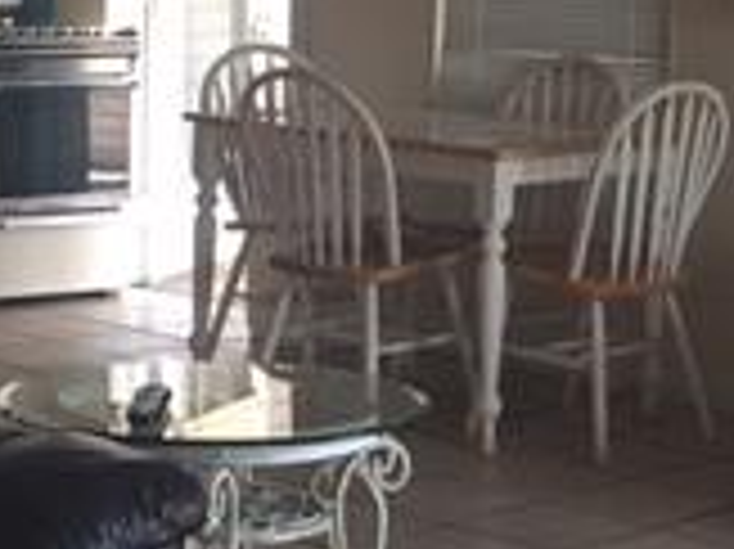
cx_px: 419
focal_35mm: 114
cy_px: 194
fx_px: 2415
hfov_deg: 17.3
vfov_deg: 13.0
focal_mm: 4.15
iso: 40
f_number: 2.2
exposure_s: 1/15
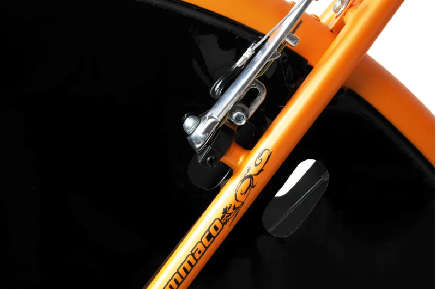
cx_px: 218
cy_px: 144
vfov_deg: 13.0
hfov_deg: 19.5
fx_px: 1270
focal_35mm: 105
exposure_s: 1/60
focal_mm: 70
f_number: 25
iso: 200
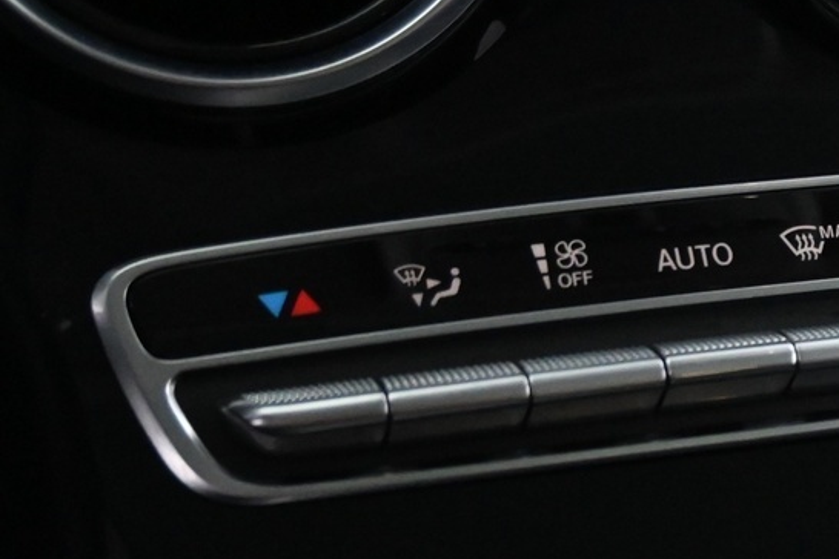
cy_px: 415
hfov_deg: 19.6
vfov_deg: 13.9
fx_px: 2284
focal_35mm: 98
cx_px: 999
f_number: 4
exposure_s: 1/40
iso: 4500
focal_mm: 22
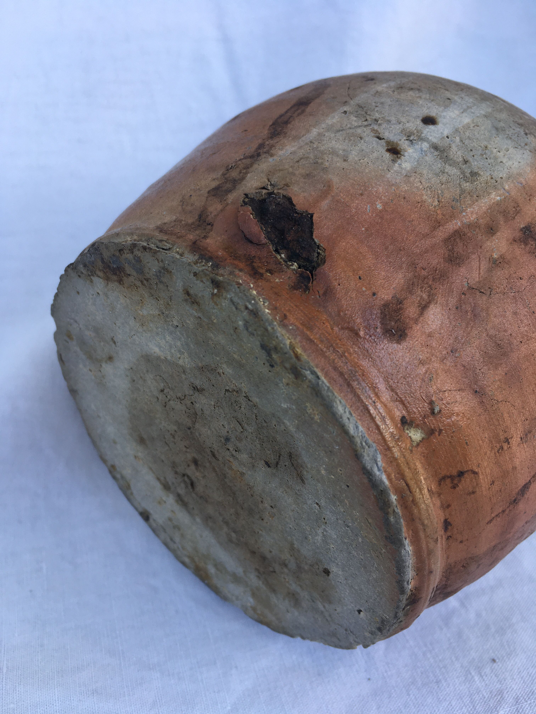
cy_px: 357
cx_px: 268
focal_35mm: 29
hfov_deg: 48.2
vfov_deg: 61.7
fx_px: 599
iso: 25
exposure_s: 1/171
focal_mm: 4.15
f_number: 2.2
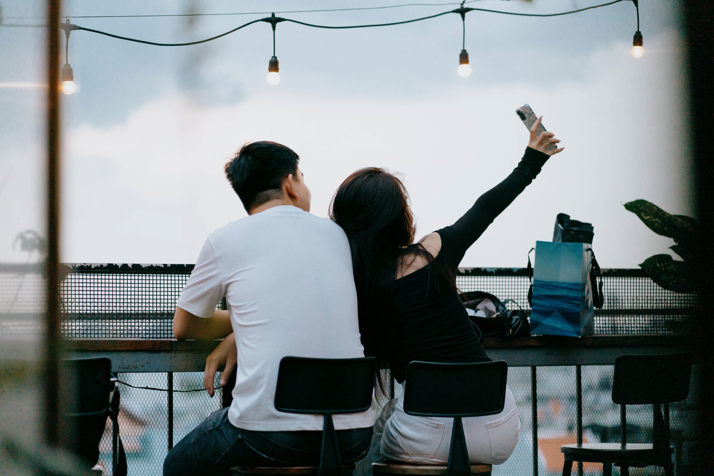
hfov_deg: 23.9
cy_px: 238
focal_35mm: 85
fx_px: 1686
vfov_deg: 16.1
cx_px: 357
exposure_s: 1/500
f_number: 1.8
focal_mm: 85
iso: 500
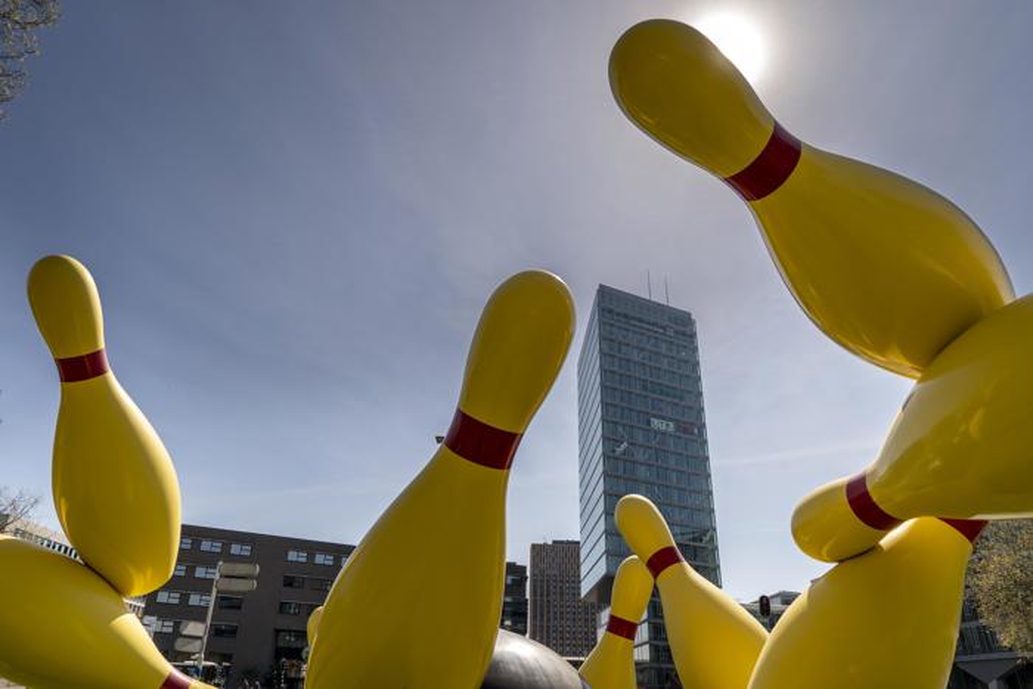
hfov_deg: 73.7
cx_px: 516
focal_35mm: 24
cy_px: 344
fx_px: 689
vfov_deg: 53.2
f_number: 8
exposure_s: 1/250
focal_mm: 24
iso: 100
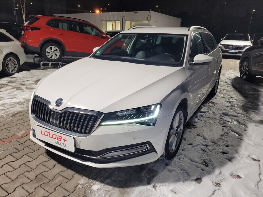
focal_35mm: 26
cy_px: 98
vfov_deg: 53.1
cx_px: 132
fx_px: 198
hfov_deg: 67.3
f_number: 1.8
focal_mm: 5.4
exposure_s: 1/50
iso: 100
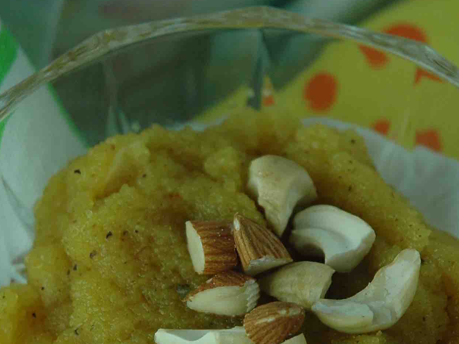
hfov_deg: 8.1
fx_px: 3221
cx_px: 269
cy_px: 263
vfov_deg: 6.1
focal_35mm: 243
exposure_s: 1/200
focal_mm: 70
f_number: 4.5
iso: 400
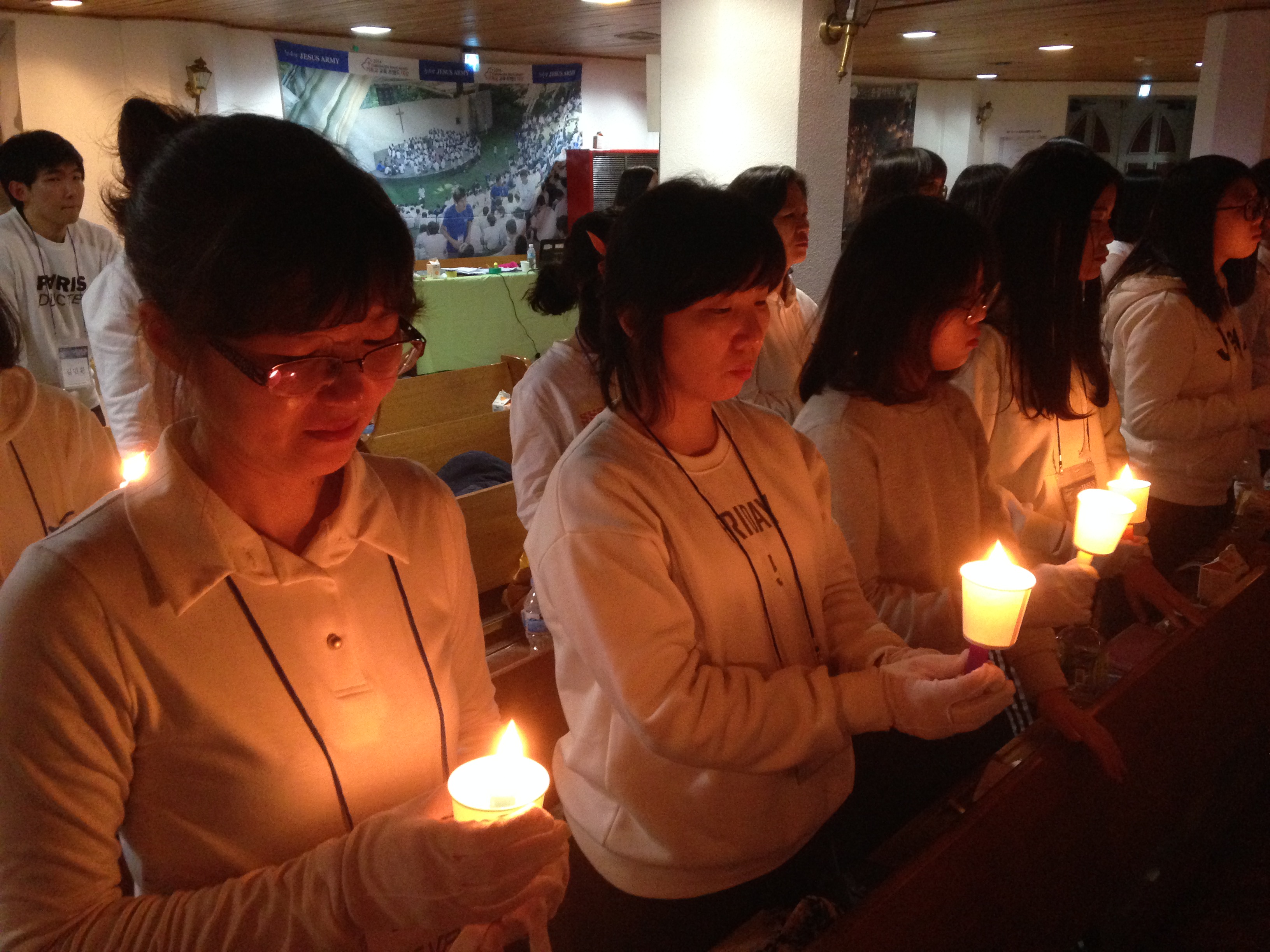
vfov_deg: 42.9
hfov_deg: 55.4
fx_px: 1211
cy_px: 476
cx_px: 635
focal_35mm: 33
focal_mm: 4.12
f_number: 2.4
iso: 400
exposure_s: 1/20
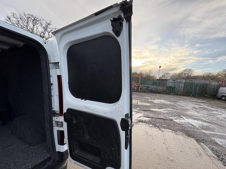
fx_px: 104
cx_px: 113
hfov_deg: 94.5
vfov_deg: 77.8
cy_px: 94
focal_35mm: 16
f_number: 2.2
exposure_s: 1/156
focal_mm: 2.22
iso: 40
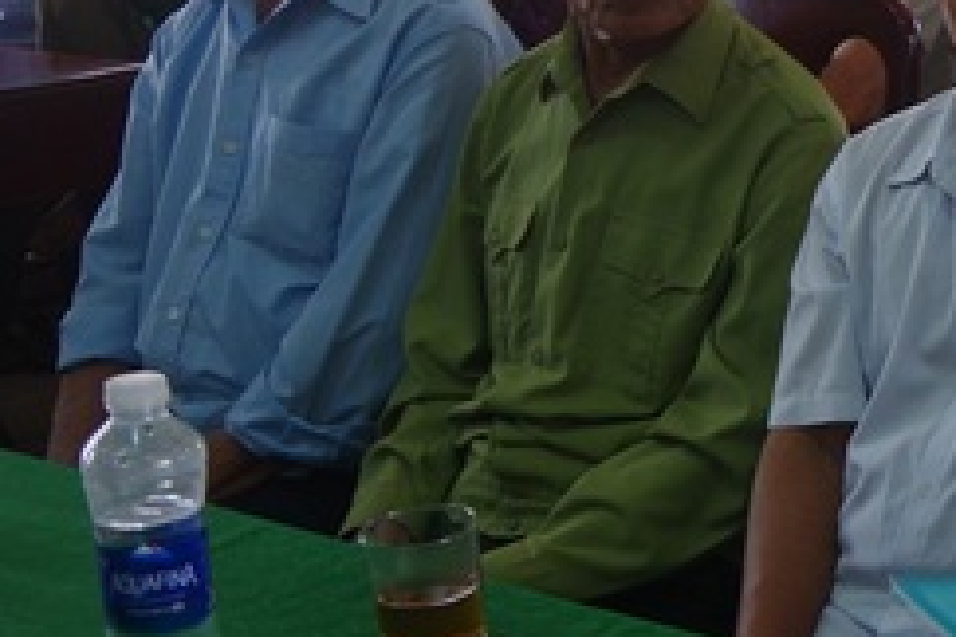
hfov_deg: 19.2
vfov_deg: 15.3
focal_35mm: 89
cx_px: 1542
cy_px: 132
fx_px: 2363
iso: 400
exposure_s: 1/60
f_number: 4
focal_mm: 18
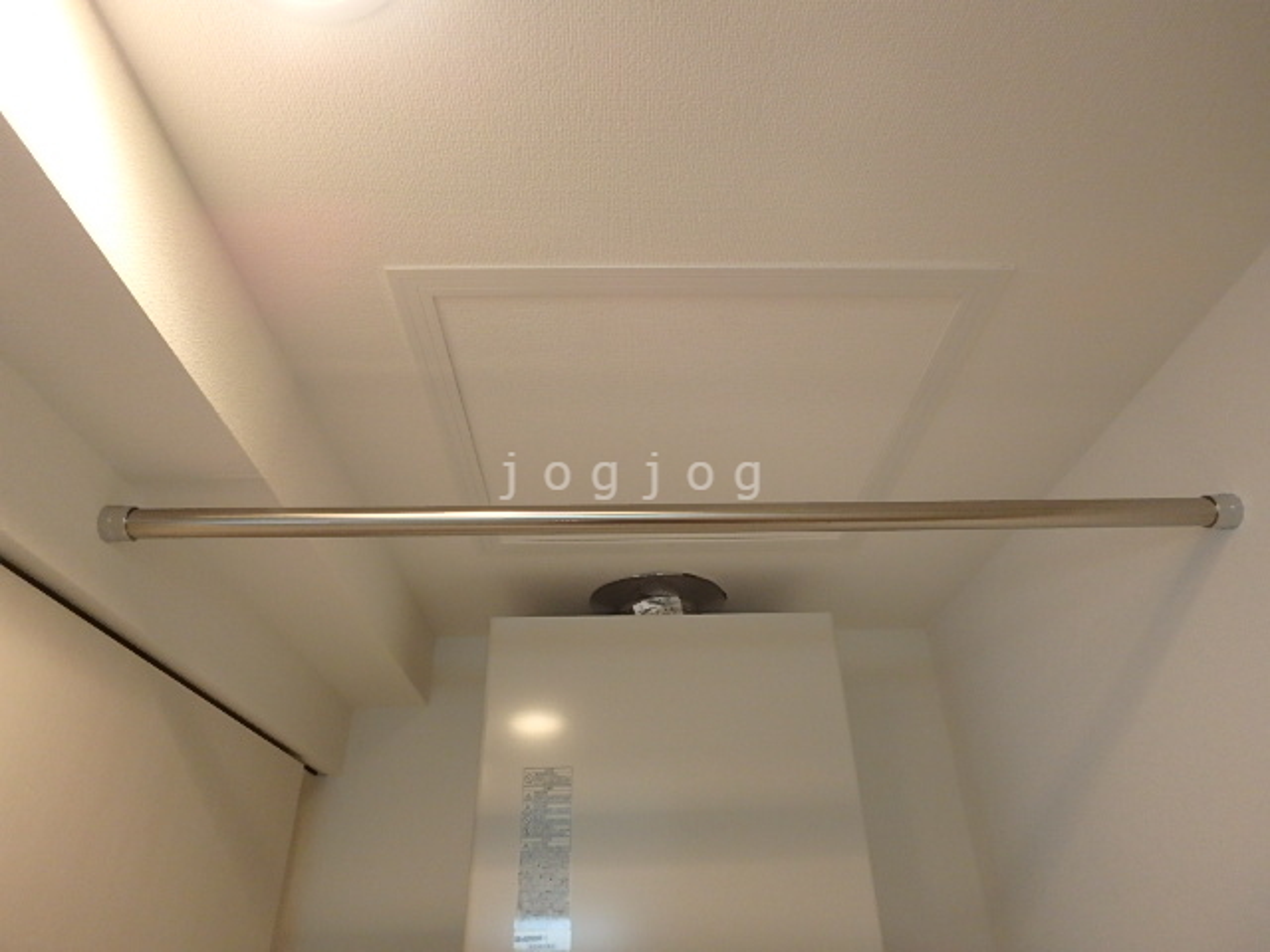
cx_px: 635
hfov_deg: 79.0
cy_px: 476
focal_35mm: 21
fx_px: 770
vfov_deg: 63.4
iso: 400
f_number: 3.5
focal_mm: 3.7
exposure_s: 1/30
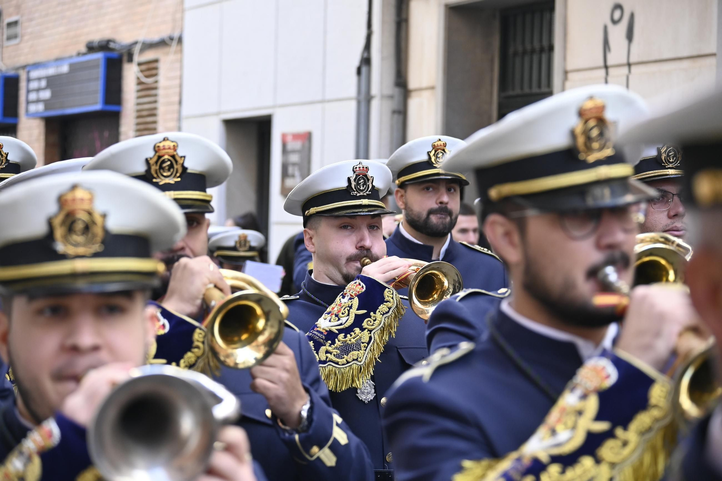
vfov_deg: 10.0
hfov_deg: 15.0
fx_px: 2737
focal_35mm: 136
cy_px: 240
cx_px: 361
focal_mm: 91
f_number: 5
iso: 500
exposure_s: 1/200
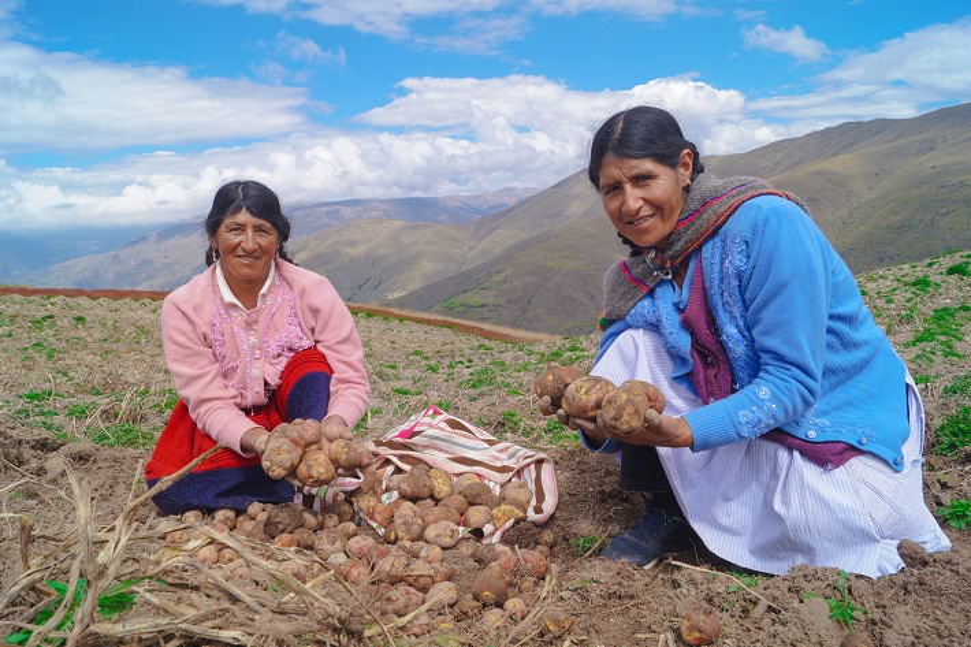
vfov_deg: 47.9
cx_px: 486
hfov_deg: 67.4
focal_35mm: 27
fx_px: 728
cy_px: 324
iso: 100
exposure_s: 1/100
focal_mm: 18
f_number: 13
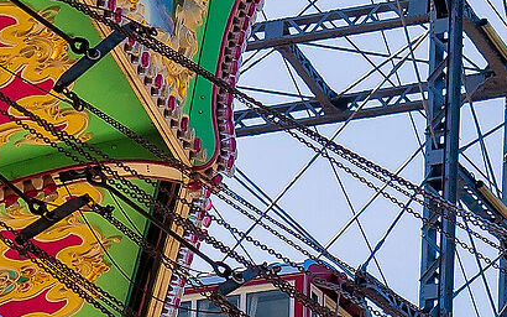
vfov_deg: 2.8
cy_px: 105
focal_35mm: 472
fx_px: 6520
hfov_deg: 4.4
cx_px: 10
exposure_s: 1/2000
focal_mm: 38
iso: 200
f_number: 4
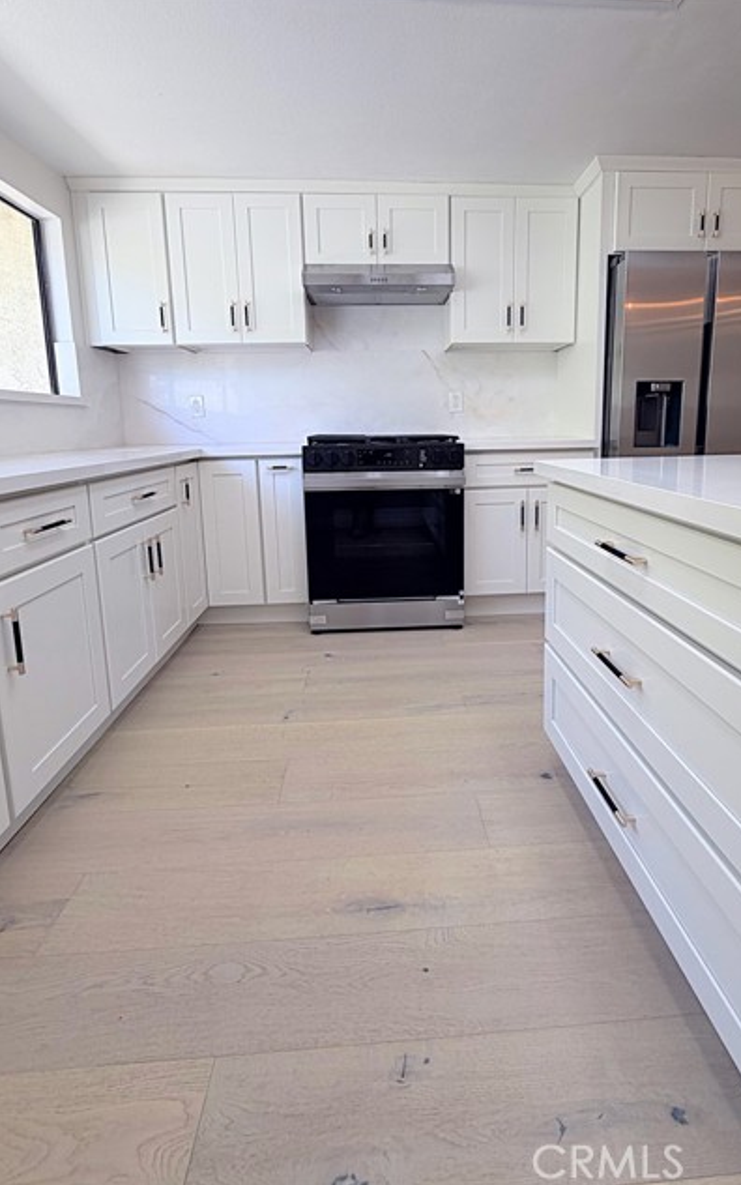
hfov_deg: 74.7
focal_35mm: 15
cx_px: 404
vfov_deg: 101.4
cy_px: 590
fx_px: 484
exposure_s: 1/120
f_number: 2.2
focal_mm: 2.22
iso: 64
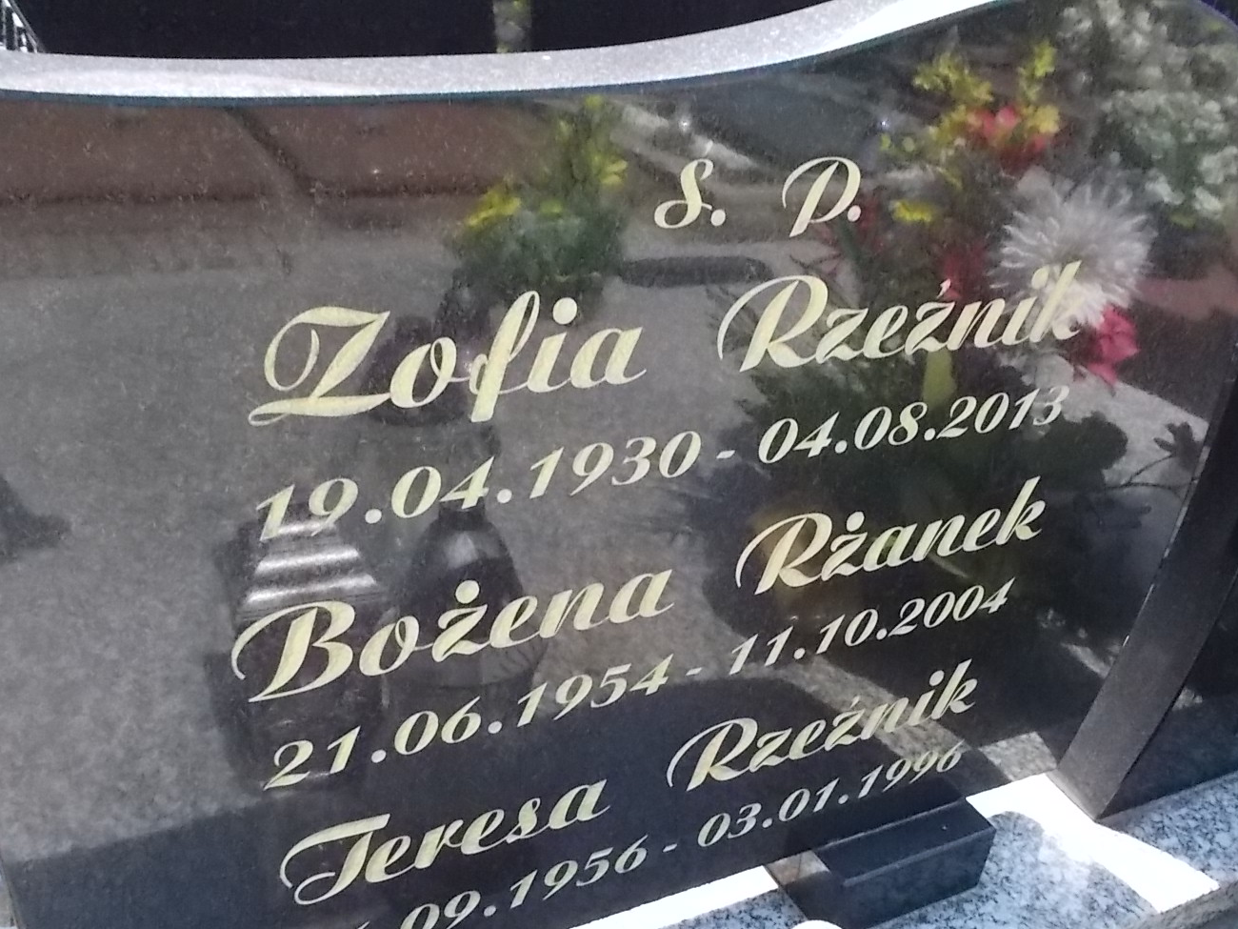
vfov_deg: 43.9
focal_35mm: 32
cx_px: 654
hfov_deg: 56.8
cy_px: 571
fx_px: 1144
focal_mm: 4.6
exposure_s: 1/160
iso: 400
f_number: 8
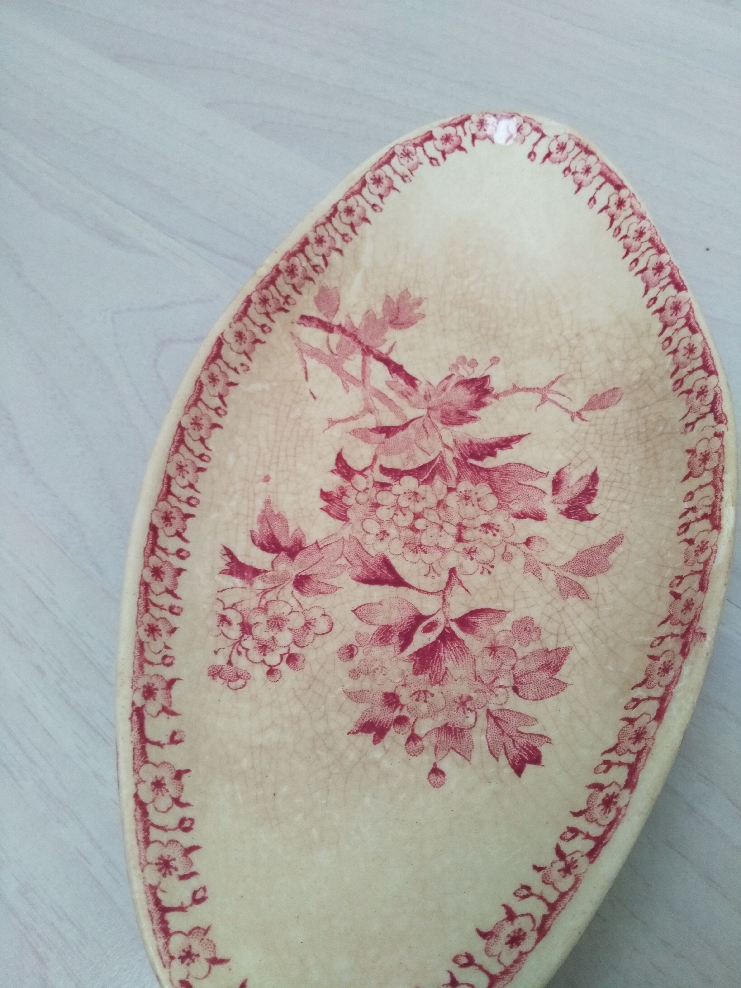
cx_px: 370
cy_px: 494
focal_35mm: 28
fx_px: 799
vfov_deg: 63.4
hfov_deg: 49.7
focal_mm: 2.96
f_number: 2
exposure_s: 1/30
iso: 220
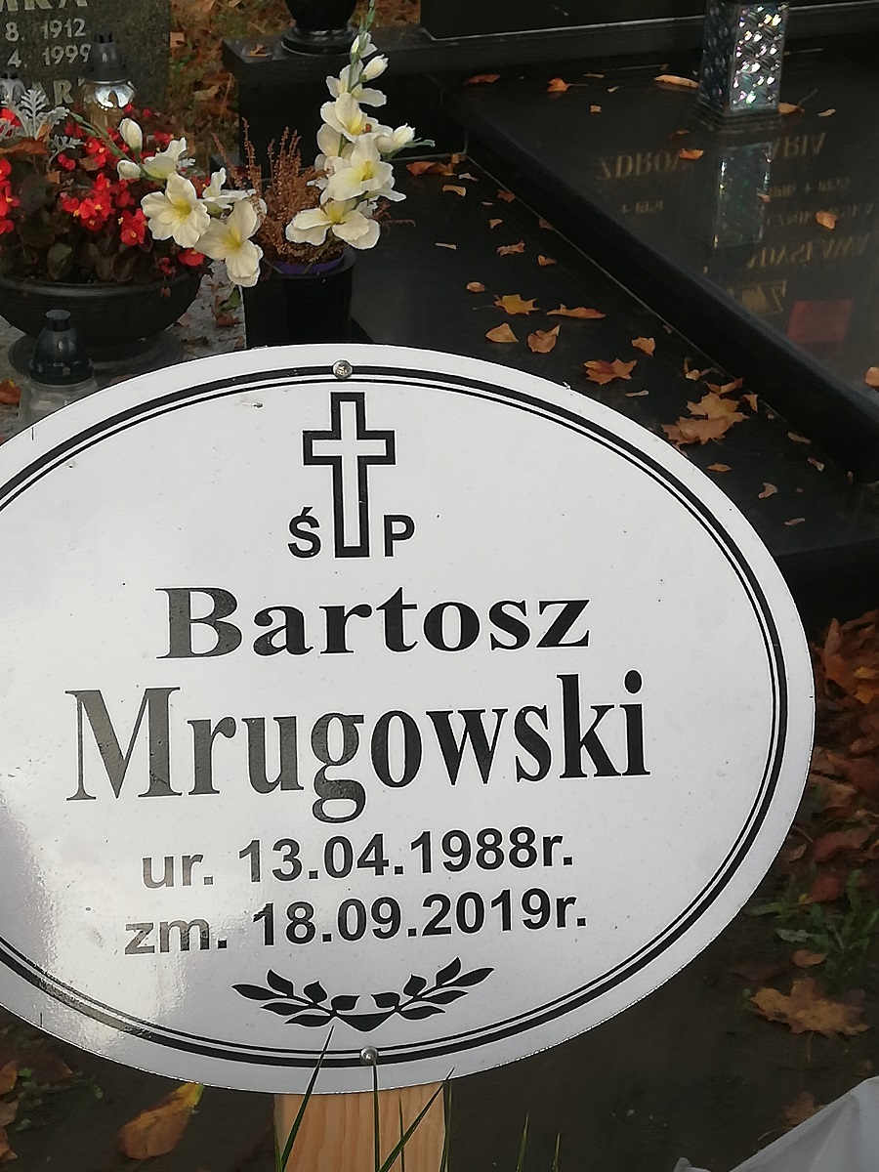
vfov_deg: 29.8
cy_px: 586
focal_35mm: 65
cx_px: 440
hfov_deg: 22.6
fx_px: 2201
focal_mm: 3.81
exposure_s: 1/249
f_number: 2.2
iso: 50
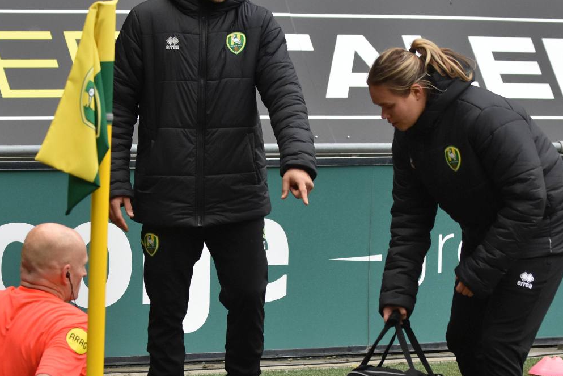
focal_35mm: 203
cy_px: 270
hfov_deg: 10.1
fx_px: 3174
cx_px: 293
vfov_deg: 6.8
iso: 800
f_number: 2.8
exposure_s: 1/1000
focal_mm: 70
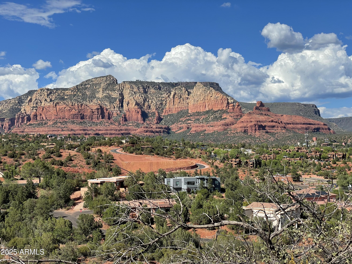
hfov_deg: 36.8
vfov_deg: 28.0
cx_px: 176
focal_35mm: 52
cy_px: 132
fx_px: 529
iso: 25
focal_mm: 6
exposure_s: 1/2283
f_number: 2
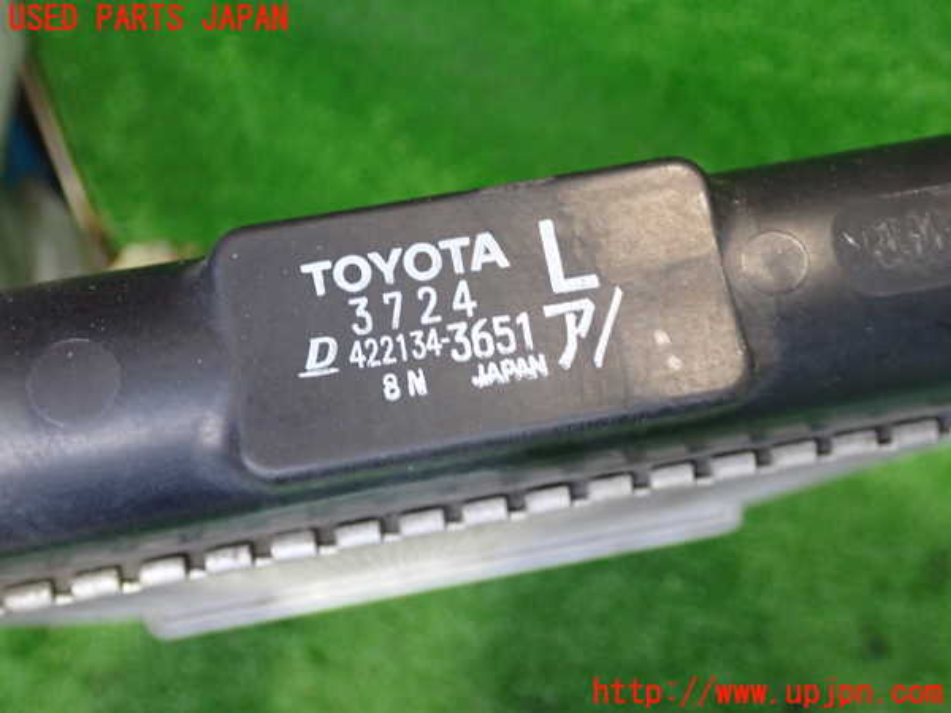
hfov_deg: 45.8
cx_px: 476
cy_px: 356
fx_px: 1126
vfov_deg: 35.1
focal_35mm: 41
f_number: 2.8
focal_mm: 7.31
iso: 640
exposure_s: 1/40
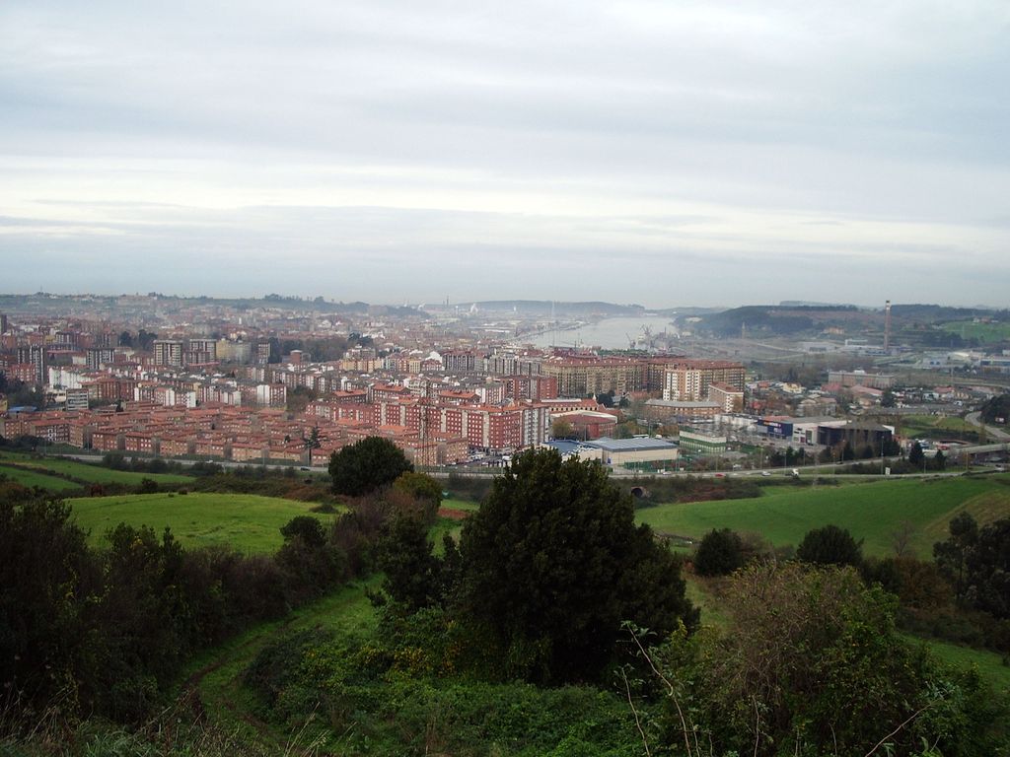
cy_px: 378
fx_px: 1021
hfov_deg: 52.6
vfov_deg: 40.7
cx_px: 505
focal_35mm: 35
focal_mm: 5.8
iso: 50
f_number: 4.3
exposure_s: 1/125
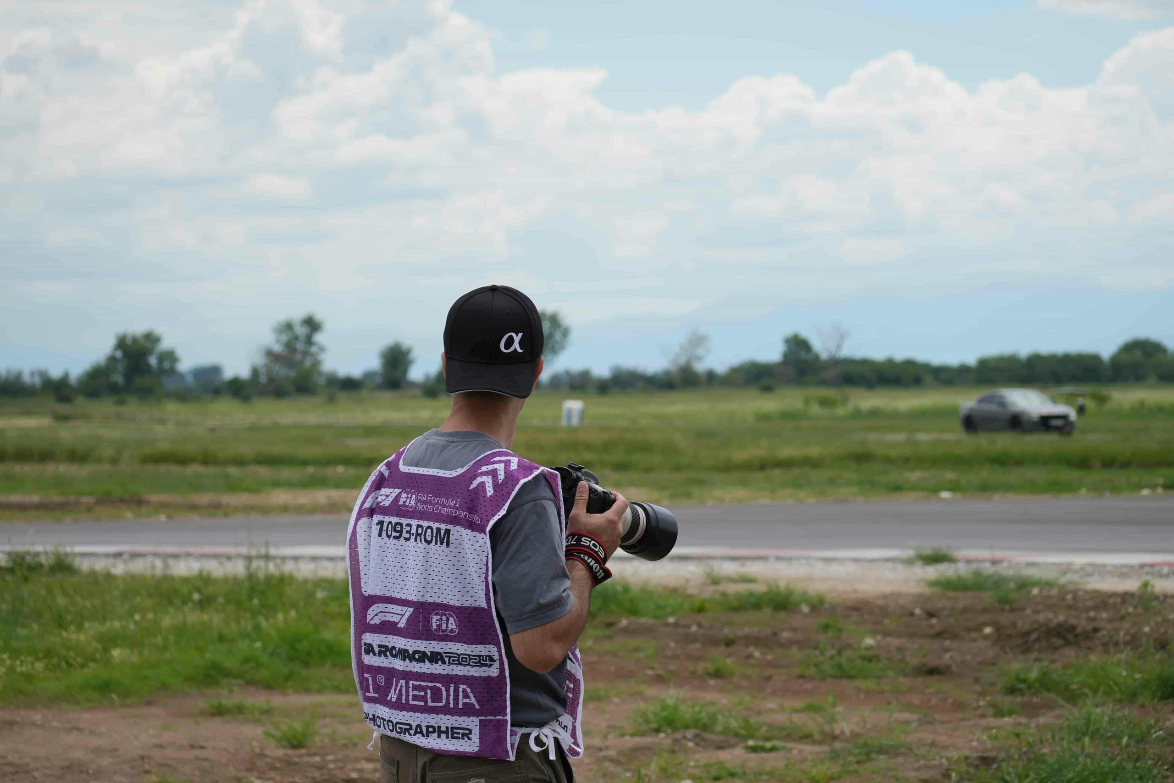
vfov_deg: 9.7
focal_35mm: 142
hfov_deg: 14.4
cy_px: 392
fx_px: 4631
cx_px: 587
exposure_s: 1/500
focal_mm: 95
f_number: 6.3
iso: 100
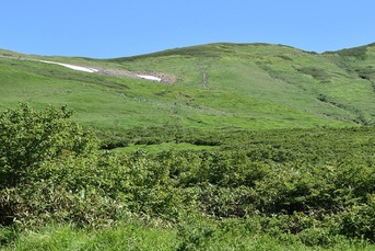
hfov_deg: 17.9
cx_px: 161
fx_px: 1188
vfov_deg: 12.0
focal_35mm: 114
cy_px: 102
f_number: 9
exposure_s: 1/320
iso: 200
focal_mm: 58
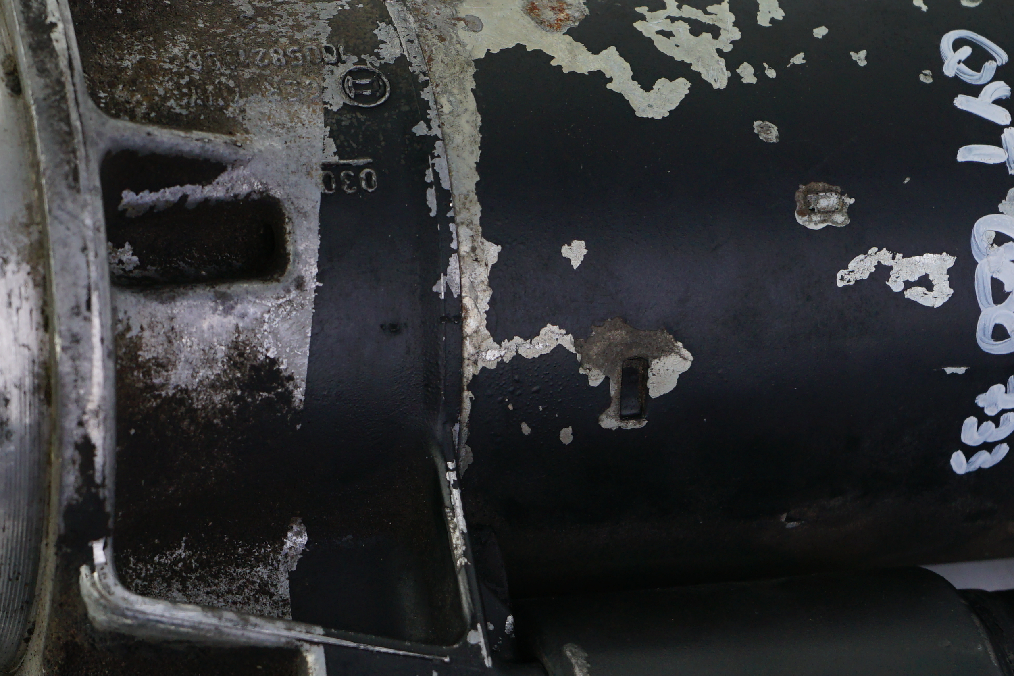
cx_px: 400
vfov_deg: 8.2
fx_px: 4704
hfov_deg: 12.3
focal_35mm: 167
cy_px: 337
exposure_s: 1/160
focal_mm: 70
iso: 200
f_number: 8
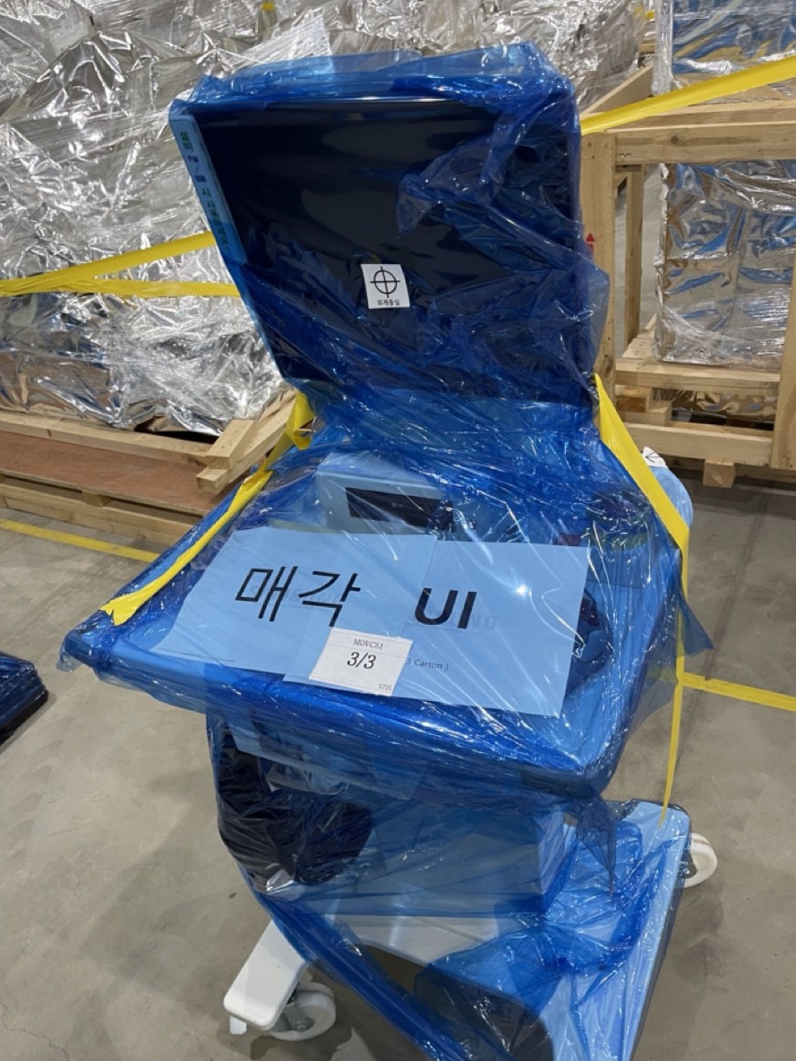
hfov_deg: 51.3
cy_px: 554
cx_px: 376
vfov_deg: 65.3
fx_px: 828
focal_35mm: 27
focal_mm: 5.1
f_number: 1.6
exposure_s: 1/60
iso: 160
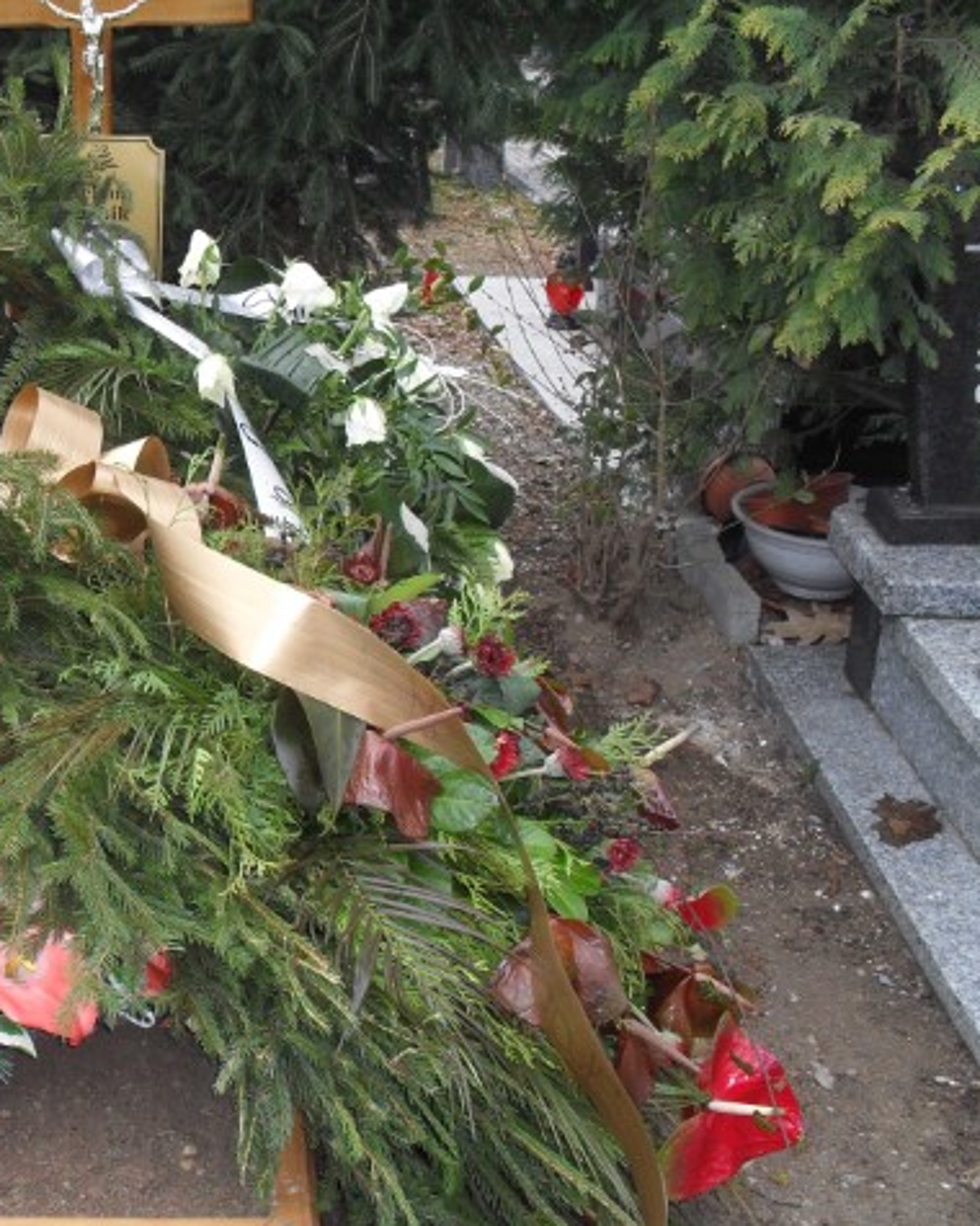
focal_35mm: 46
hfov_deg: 31.7
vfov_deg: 40.3
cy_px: 614
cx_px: 170
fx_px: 1668
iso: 100
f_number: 3.2
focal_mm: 6.3
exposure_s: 1/250
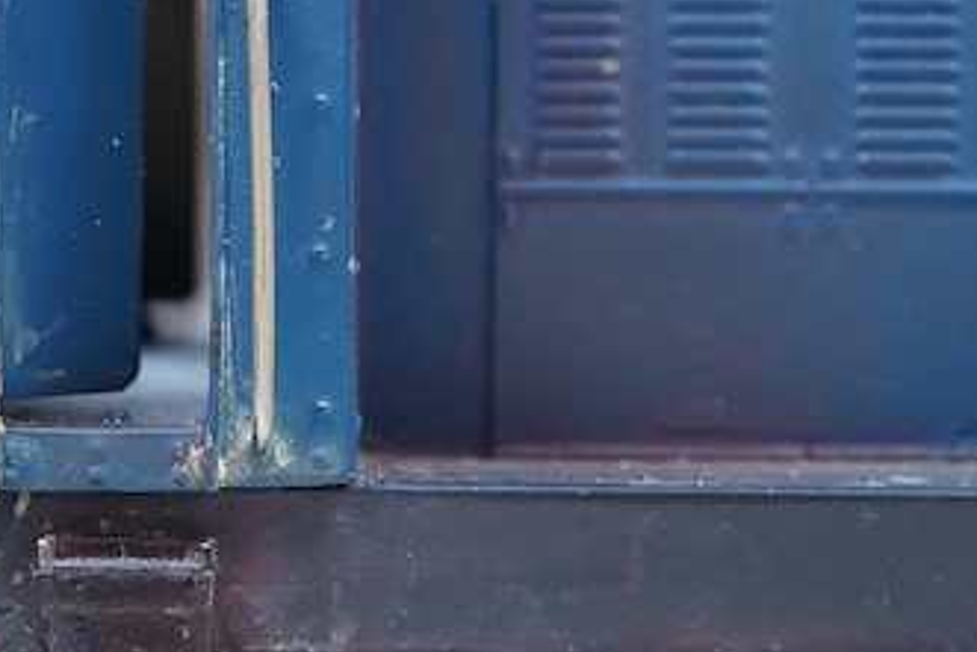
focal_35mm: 153
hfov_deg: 13.4
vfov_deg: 9.0
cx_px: 438
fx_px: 4154
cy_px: 153
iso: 2000
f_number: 3.5
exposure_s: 1/200
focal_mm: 30
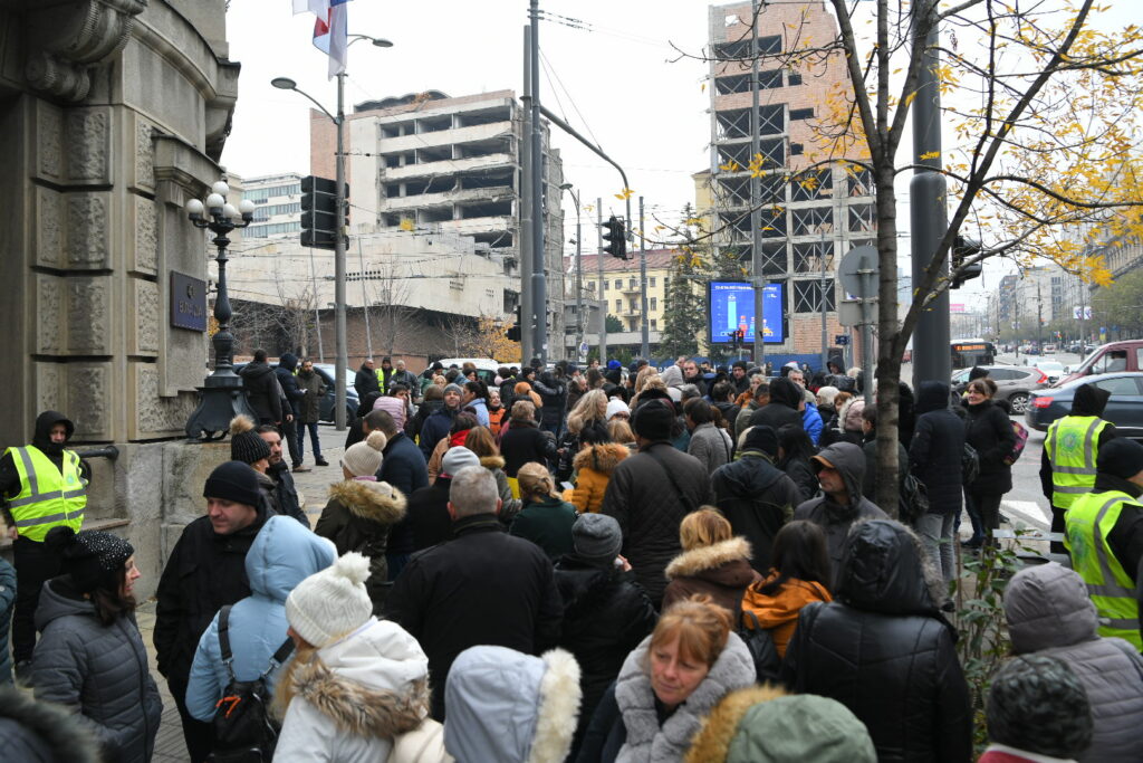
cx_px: 572
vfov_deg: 45.0
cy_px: 382
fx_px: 921
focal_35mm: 29
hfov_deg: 63.7
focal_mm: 29
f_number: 5
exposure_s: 1/250
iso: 500
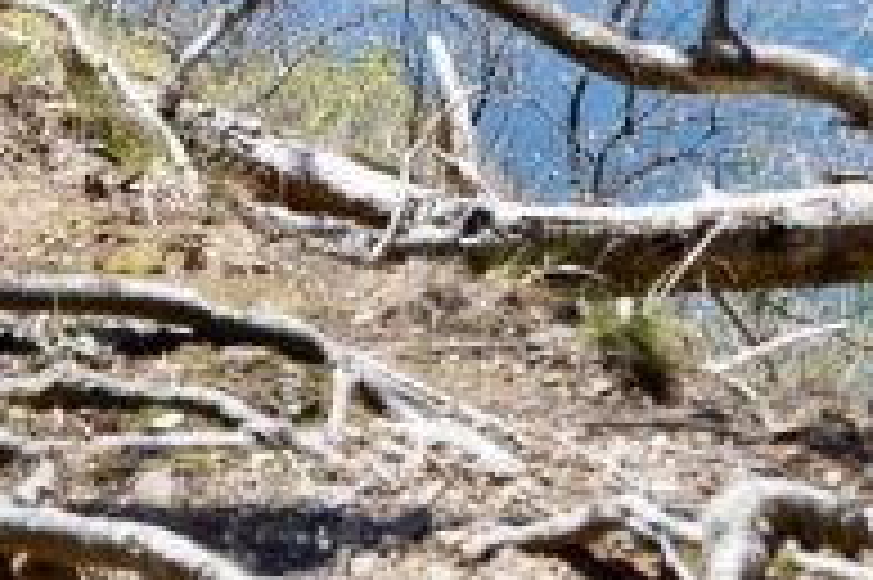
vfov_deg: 10.2
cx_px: 954
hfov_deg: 15.8
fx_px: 3053
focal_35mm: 126
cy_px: -508
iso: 250
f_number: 8
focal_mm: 18
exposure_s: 1/250
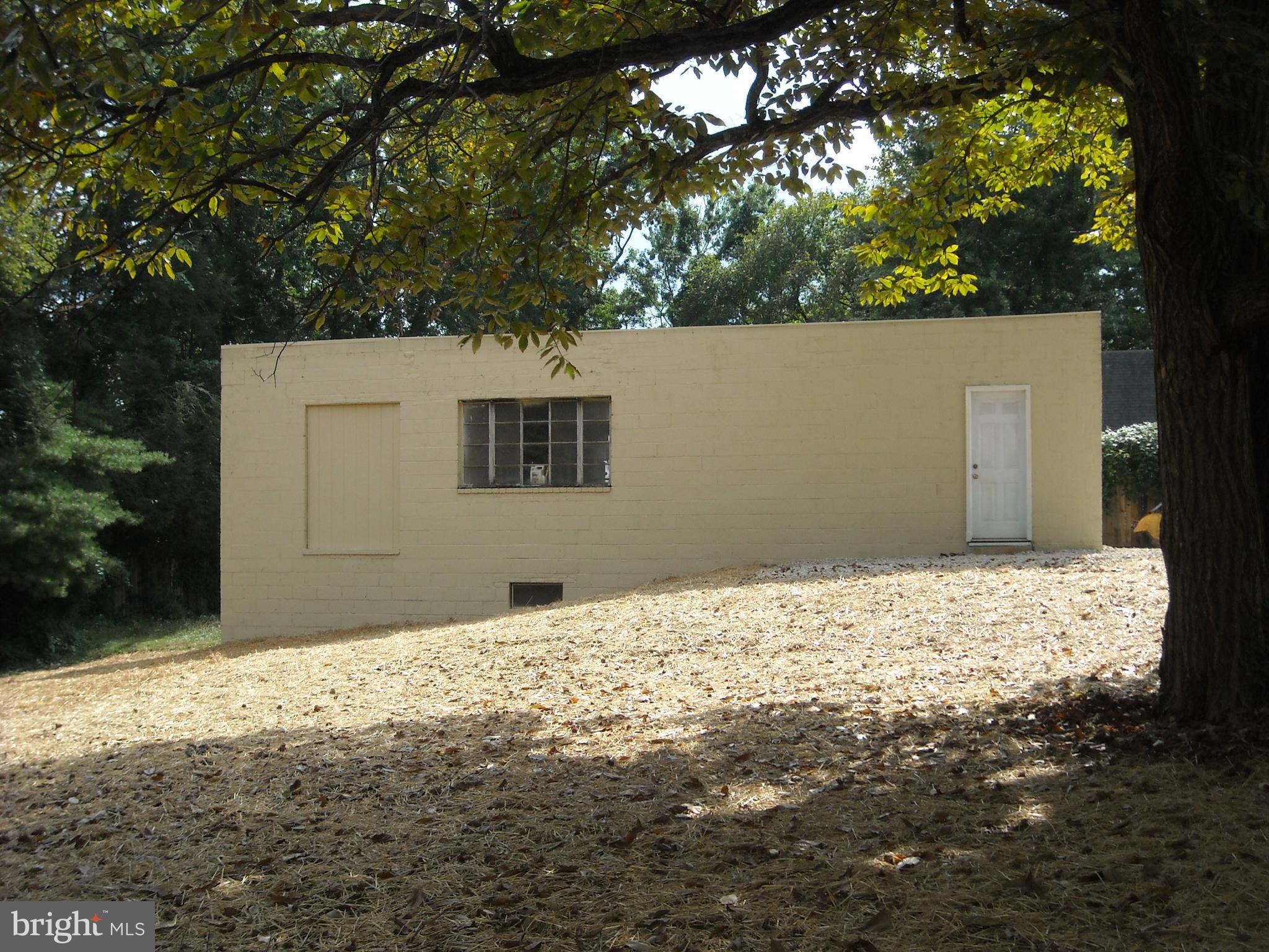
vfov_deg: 32.9
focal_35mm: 44
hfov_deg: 42.9
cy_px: 476
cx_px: 634
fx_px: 1613
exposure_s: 1/250
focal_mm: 7.1
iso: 124
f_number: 6.1
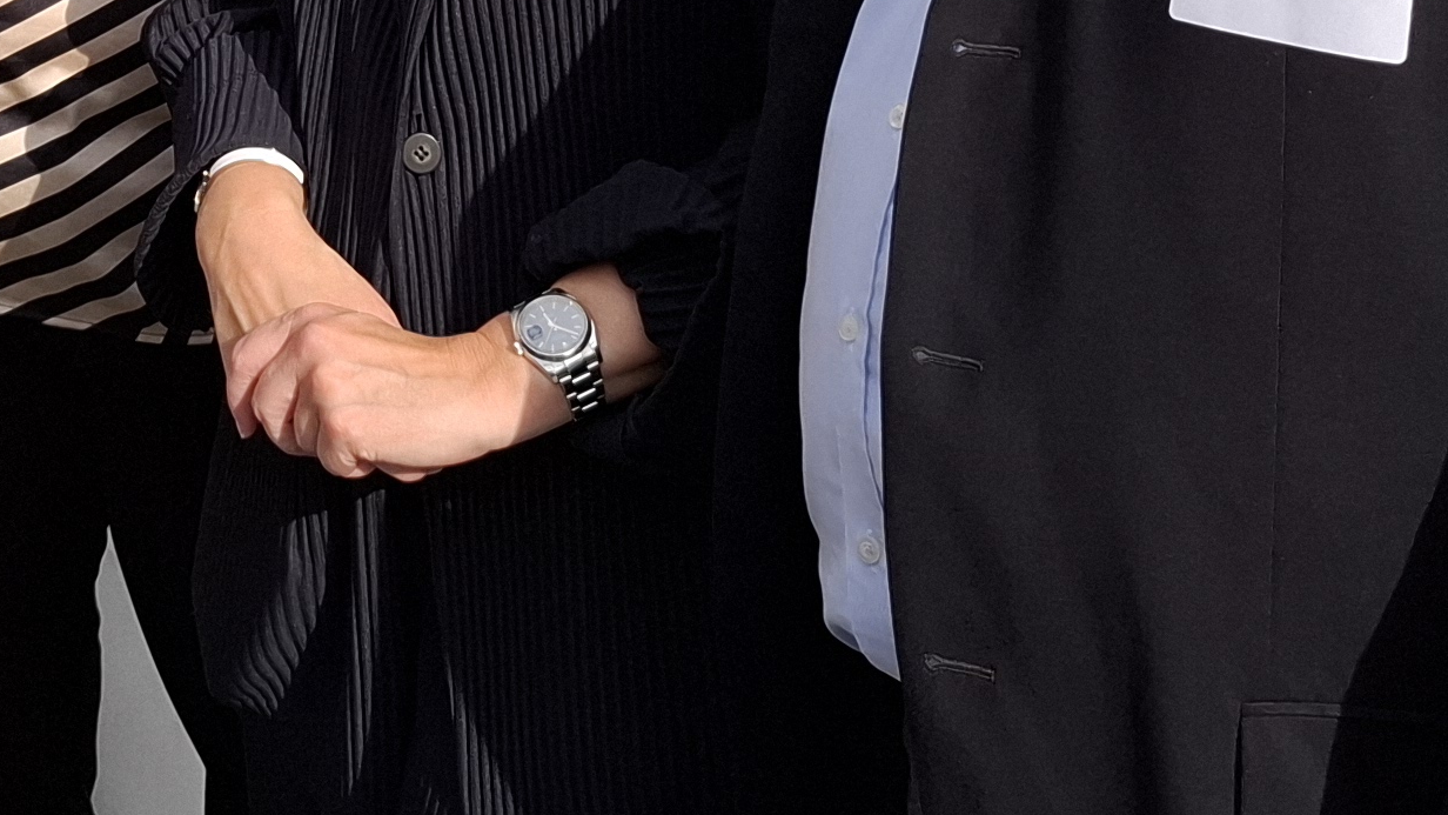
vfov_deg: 13.4
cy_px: -533
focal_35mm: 83
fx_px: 3187
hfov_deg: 24.4
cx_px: -4
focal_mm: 5.54
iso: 50
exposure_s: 1/1497
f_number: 1.8
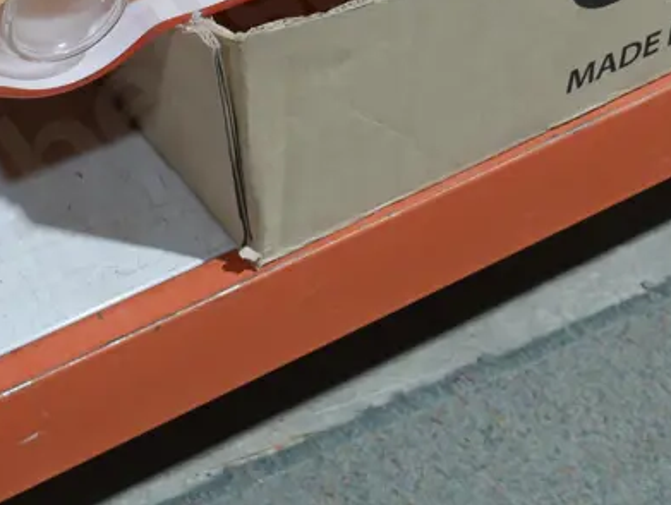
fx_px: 2542
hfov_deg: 15.0
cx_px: 408
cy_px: -99
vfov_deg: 11.1
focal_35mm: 131
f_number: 5.3
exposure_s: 1/60
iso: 640
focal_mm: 25
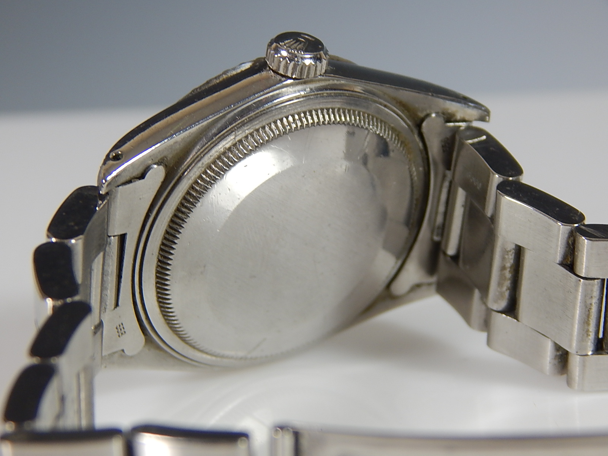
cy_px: 228
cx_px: 304
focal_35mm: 114
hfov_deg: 17.3
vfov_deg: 13.0
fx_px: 2002
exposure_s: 1/30
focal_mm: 20.5
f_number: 4.6
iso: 140
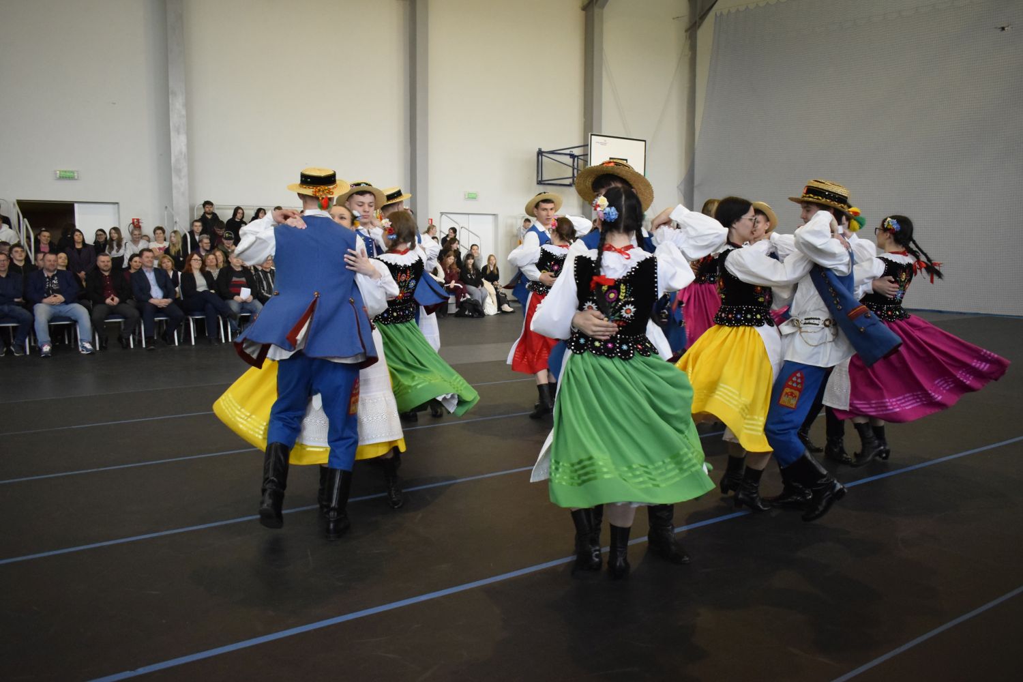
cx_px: 512
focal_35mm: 30
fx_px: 852
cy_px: 341
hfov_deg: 61.9
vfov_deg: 43.6
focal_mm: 20
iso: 3200
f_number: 3.8
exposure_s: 1/320
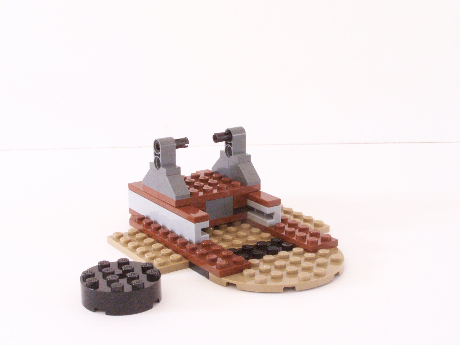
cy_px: 172
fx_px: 784
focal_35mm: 59
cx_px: 230
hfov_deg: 32.7
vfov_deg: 24.8
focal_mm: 9.8
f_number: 8
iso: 400
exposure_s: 1/8
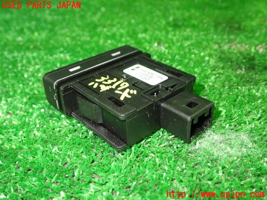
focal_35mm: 38
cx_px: 134
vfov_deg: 37.7
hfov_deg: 49.0
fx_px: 293
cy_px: 100
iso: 800
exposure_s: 1/25
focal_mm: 6.83
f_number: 2.7
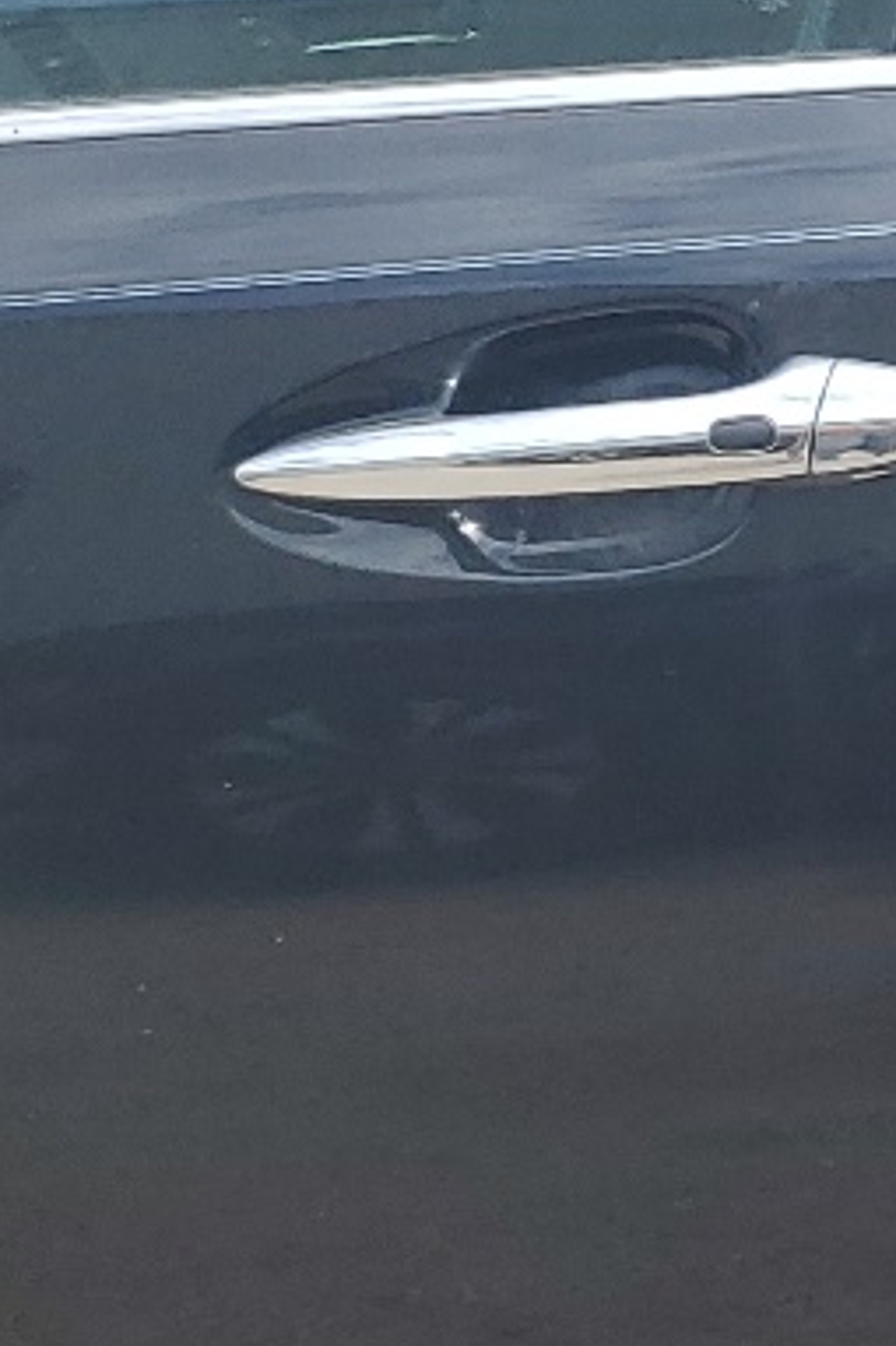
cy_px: 777
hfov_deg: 10.3
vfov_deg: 18.1
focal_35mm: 113
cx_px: 2249
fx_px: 4222
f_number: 1.5
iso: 50
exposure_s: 1/1667
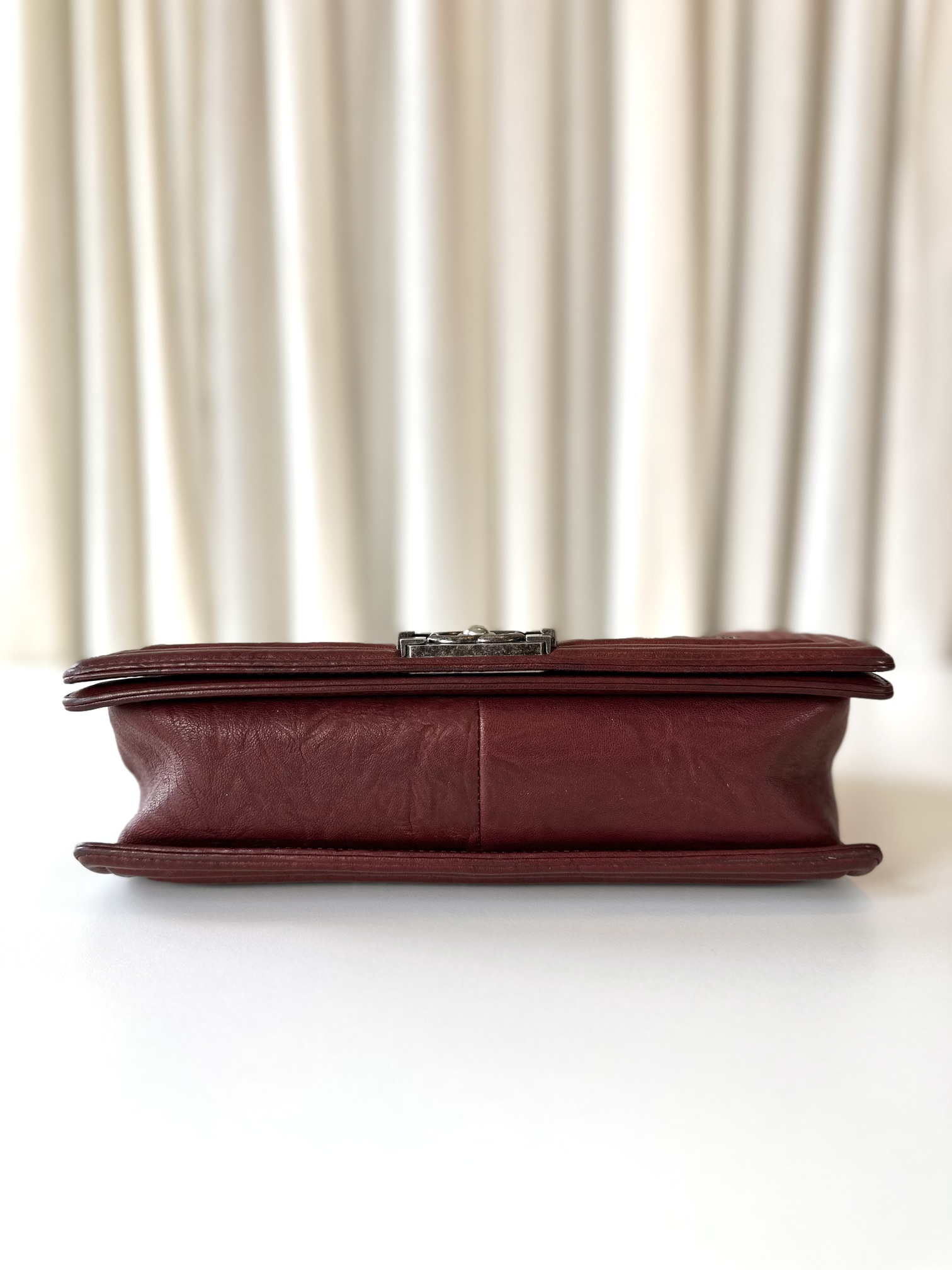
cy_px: 635
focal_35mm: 24
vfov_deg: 71.6
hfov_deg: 56.8
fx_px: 880
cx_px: 476
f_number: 1.78
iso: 80
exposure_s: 1/100
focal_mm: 6.86
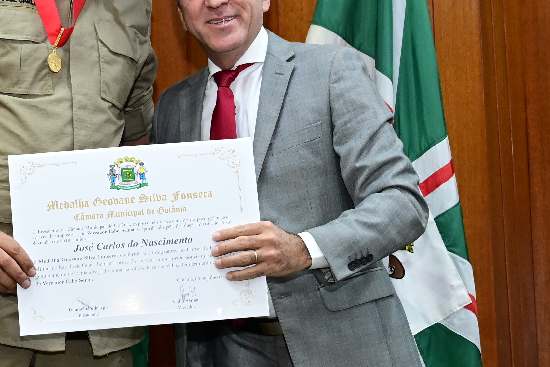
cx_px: 140
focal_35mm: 101
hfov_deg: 20.1
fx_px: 1544
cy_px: 85
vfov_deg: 13.5
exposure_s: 1/125
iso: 4000
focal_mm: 39
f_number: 4.5
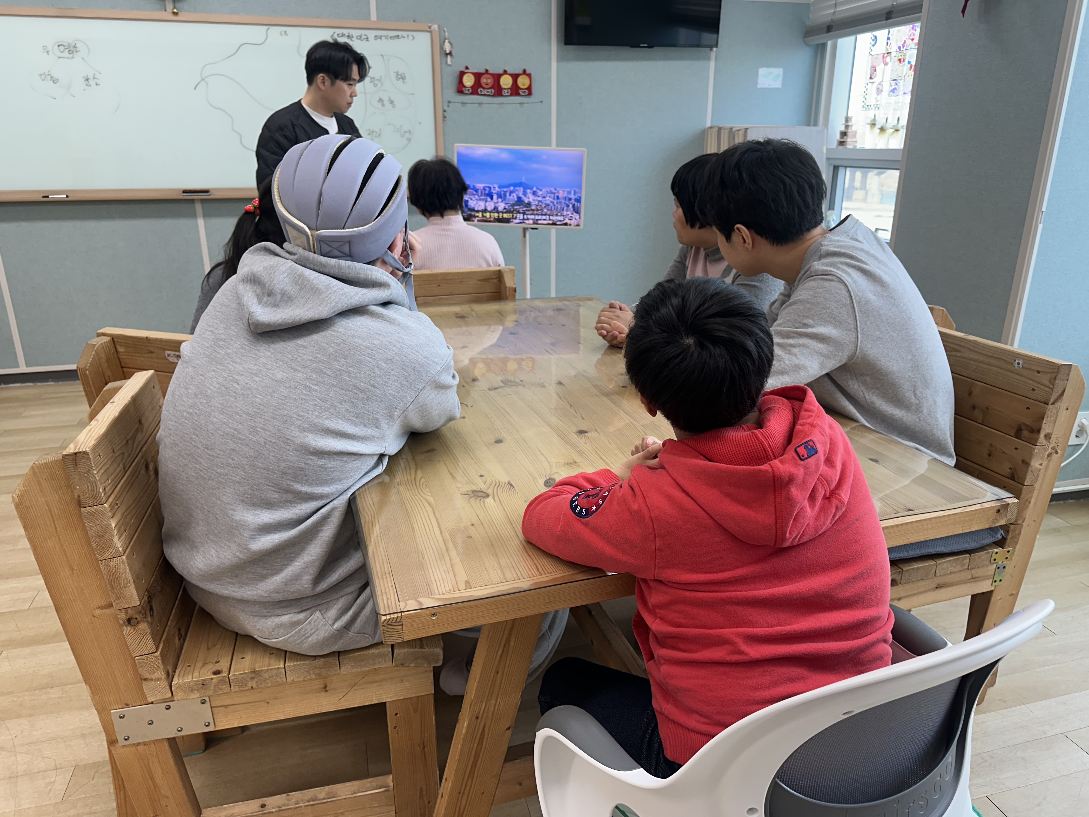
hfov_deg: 71.6
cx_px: 544
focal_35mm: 24
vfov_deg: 56.8
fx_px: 755
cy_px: 408
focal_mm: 6.86
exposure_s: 1/120
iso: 100
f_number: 1.78
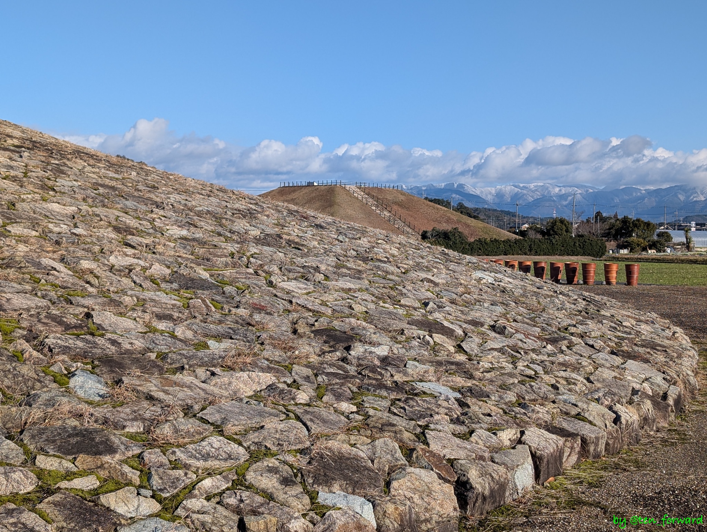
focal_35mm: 49
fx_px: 1002
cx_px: 354
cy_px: 266
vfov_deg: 29.7
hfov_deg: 38.9
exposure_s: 1/1027
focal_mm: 6.9
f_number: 1.68
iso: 21
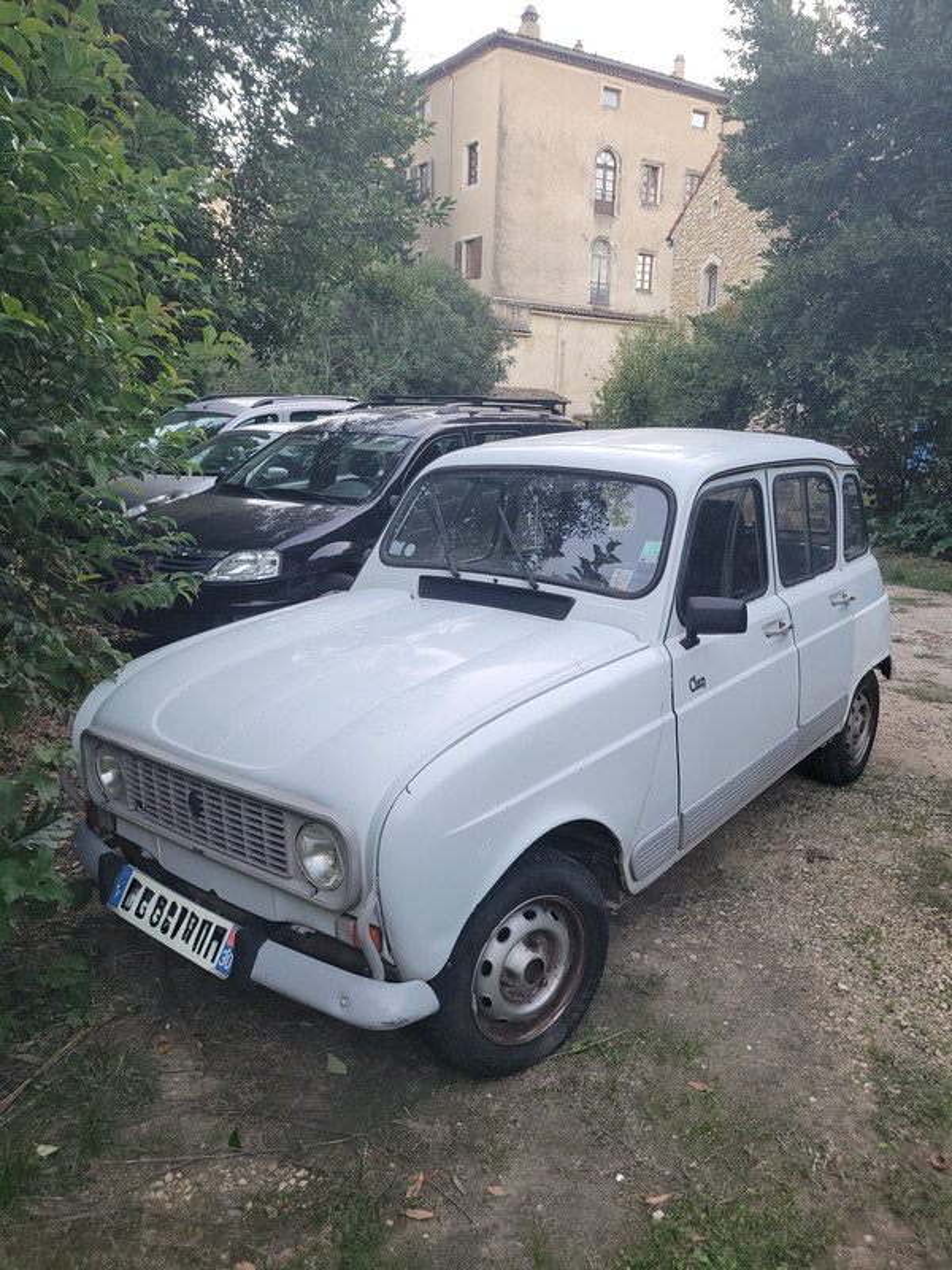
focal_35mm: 26
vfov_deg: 67.3
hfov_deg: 53.1
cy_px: 635
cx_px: 476
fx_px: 953
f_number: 1.8
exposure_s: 1/120
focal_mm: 5.4
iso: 100
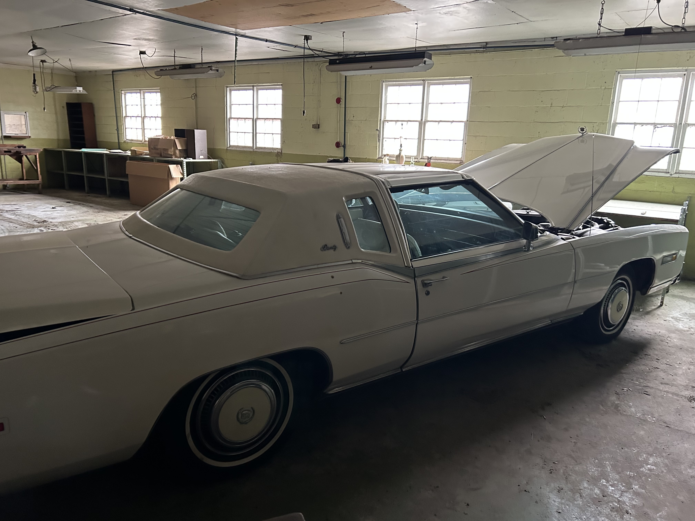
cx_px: 348
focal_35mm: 26
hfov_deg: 67.3
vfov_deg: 53.1
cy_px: 260
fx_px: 522
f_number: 1.5
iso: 640
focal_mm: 5.7
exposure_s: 1/40
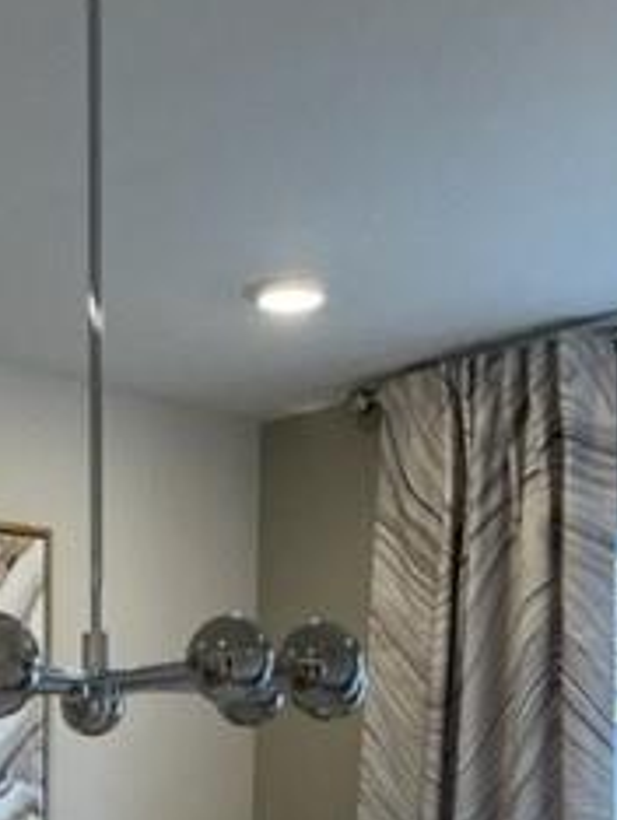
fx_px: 1684
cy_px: 1083
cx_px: 49
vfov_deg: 23.9
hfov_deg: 20.3
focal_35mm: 71
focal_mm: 4.2
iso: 100
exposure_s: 1/120
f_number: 1.6
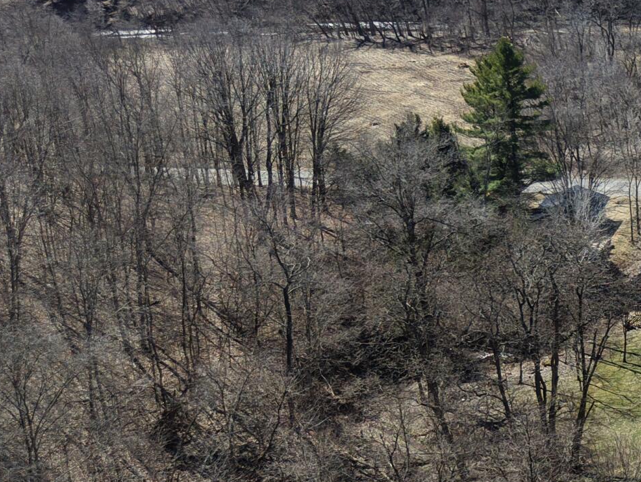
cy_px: 243
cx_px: 975
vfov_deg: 19.4
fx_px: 1408
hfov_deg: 21.4
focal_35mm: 76
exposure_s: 1/4000
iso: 290
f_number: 1.8
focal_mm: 8.67
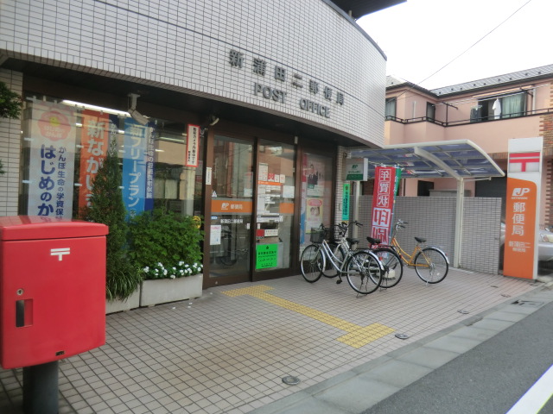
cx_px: 276
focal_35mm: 24
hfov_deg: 71.6
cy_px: 207
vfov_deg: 56.8
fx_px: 383
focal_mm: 4.3
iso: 80
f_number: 3.2
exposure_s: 1/250
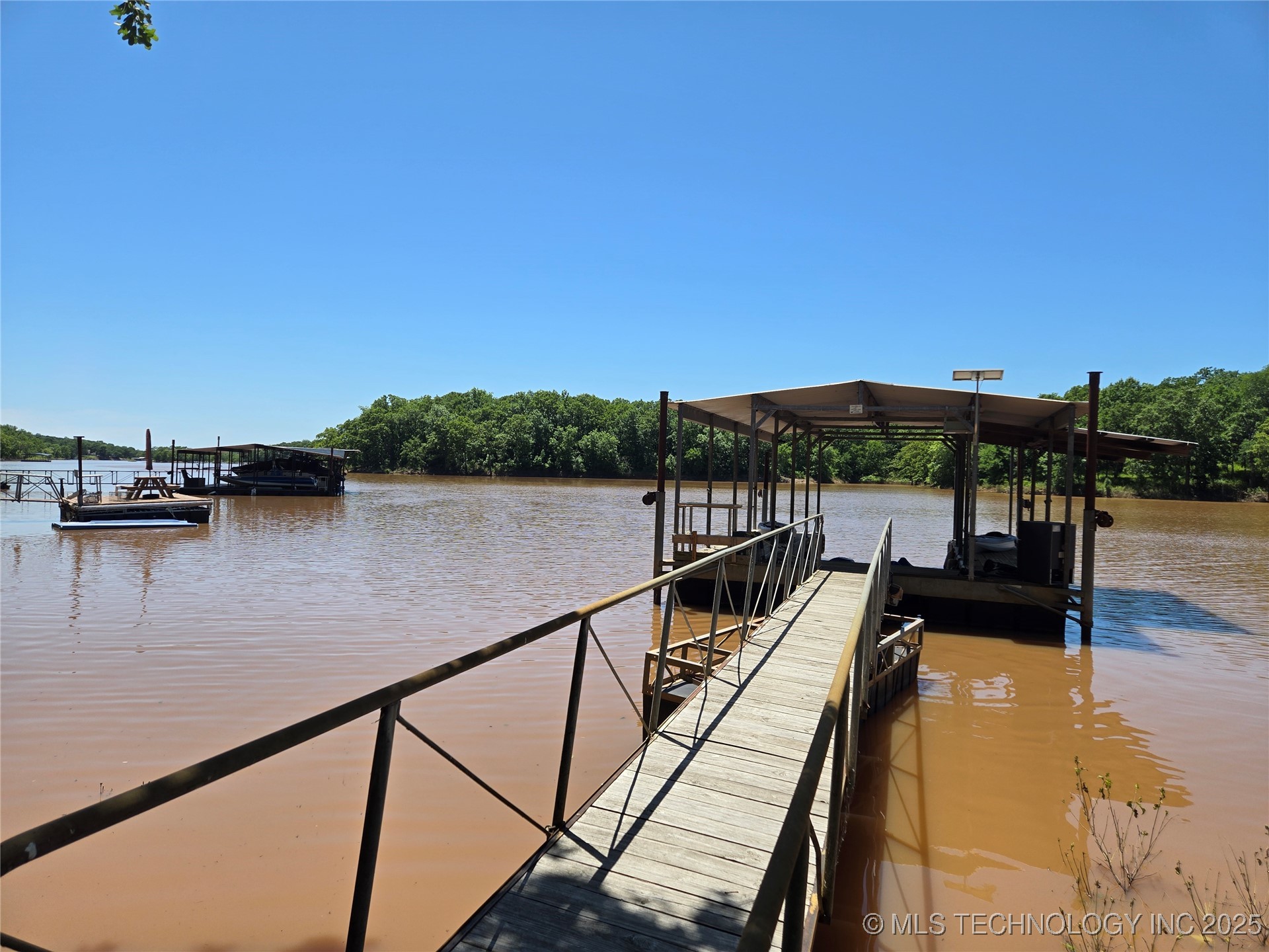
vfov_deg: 58.9
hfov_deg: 73.9
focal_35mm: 23
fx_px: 843
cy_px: 476
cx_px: 634
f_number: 1.8
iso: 25
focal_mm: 5.4
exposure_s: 1/2010
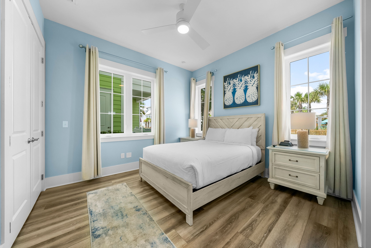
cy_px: 124
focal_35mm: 12
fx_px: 124
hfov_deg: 112.6
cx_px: 186
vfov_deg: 90.1
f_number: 8
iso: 400
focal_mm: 12
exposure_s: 1/20
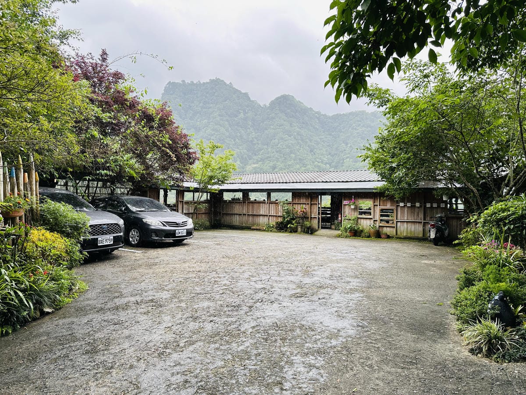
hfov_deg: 71.6
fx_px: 365
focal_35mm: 24
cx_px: 263
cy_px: 198
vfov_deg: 56.8
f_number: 1.78
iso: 80
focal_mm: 6.86
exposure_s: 1/646
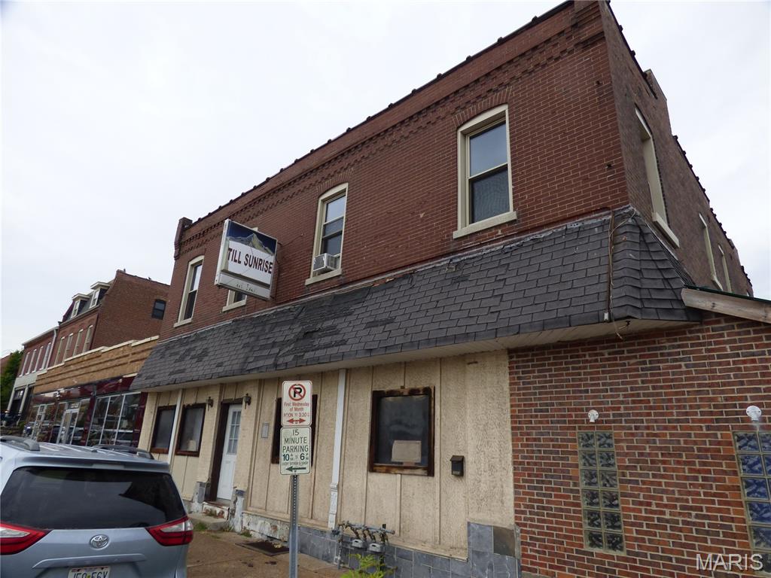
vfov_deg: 66.0
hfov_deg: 81.7
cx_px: 386
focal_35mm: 20
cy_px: 289
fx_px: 445
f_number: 2.8
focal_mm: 3.58
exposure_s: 1/400
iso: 100
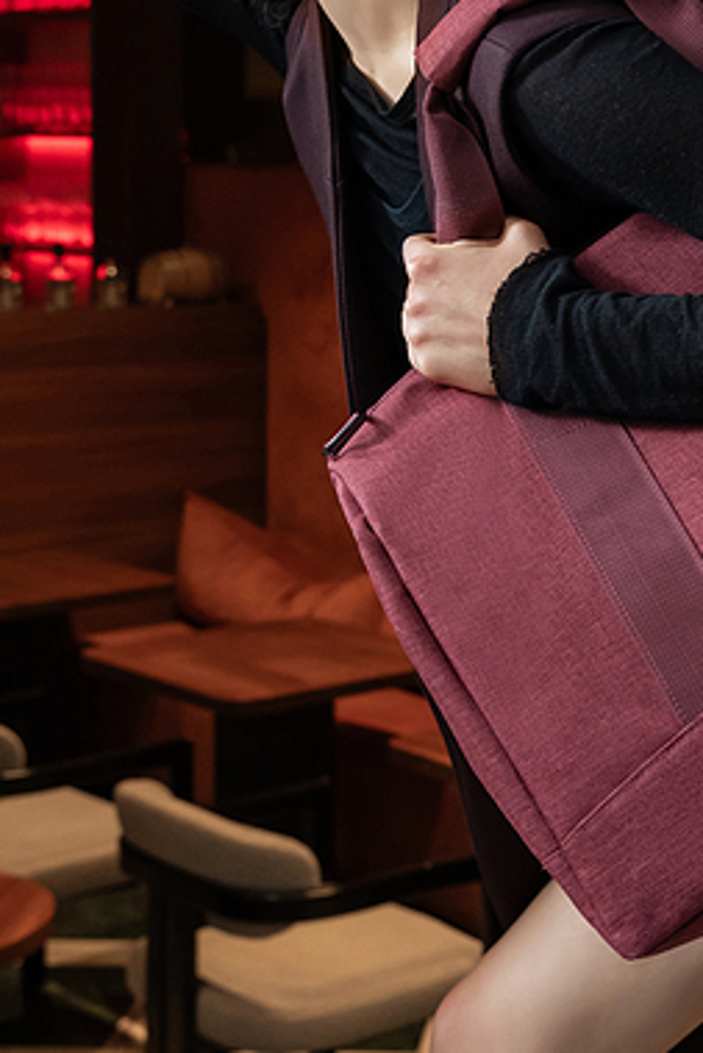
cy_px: 421
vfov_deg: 25.3
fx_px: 2341
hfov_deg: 16.7
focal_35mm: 80
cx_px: 714
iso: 1250
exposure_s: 1/160
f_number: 5
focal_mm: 35
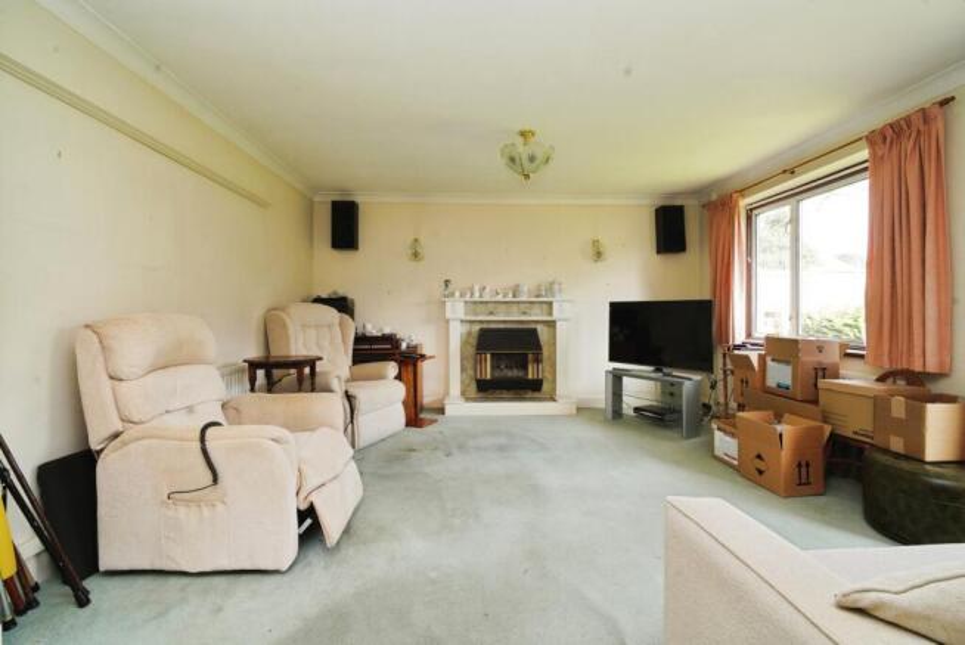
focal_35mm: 16
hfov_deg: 96.7
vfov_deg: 73.8
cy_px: 322
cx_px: 482
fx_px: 429
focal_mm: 16
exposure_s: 1/20
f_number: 9
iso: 320
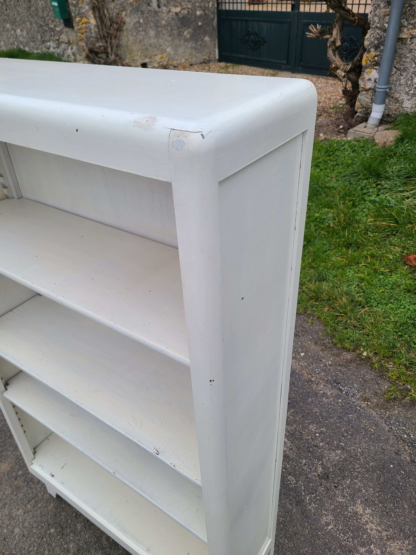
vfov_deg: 67.3
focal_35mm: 26
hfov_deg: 53.1
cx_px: 208
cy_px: 278
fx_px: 417
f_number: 1.8
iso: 40
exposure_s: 1/586
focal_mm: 5.4
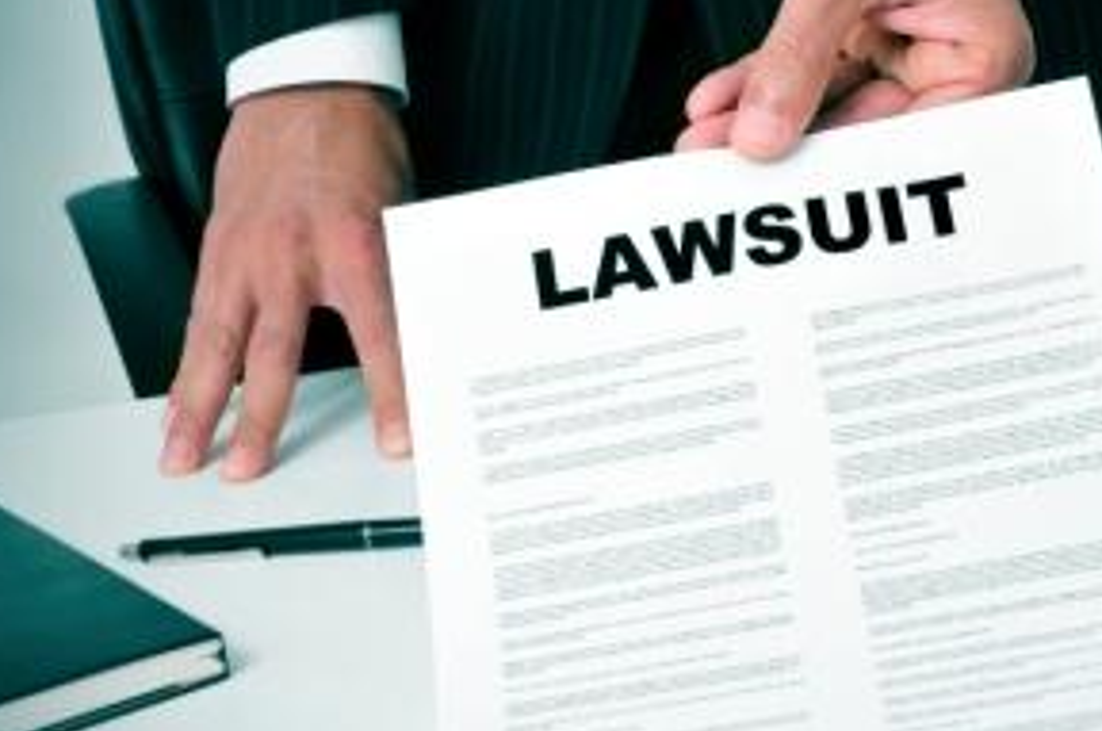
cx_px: 769
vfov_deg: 16.6
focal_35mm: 82
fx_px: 2499
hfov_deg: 24.7
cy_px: 344
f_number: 11
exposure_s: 1/60
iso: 200
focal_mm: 35
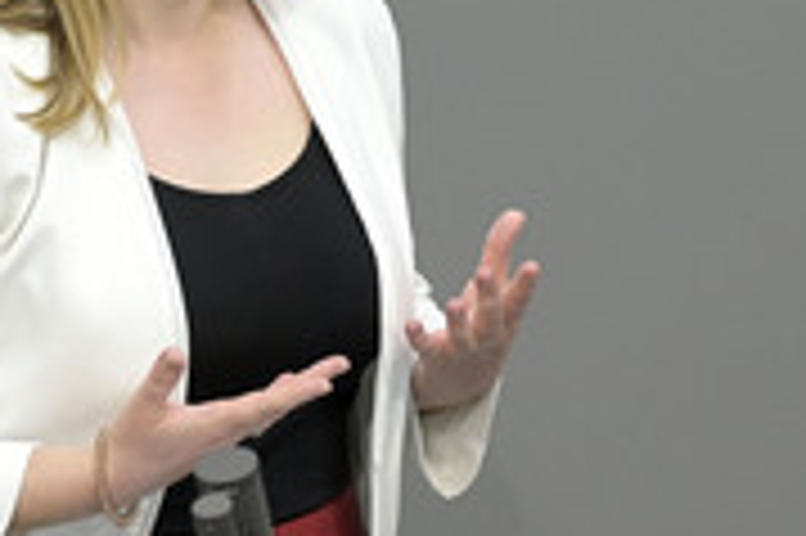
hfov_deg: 2.3
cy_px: 248
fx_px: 19773
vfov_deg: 1.6
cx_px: 232
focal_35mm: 884
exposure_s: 1/500
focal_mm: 350
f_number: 5.6
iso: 6400
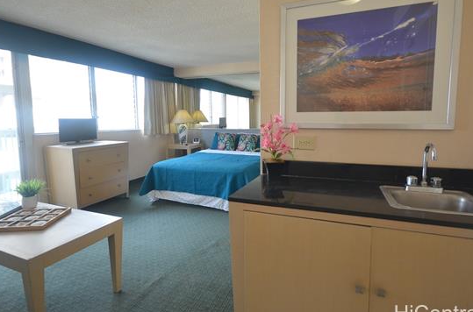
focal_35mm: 20
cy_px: 136
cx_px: 243
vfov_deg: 62.4
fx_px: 257
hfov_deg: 85.3
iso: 400
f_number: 5
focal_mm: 11
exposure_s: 1/100
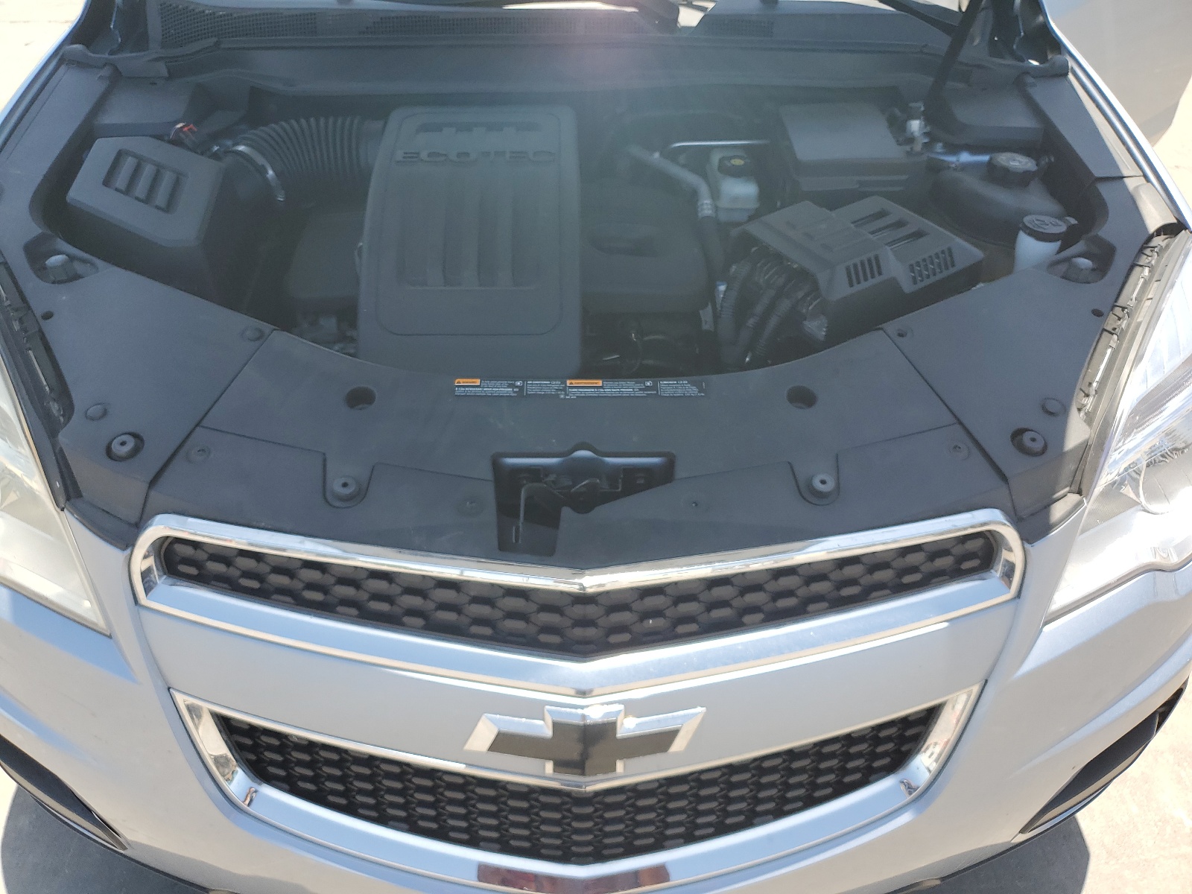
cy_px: 447
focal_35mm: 26
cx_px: 596
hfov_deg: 67.3
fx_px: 895
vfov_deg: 53.1
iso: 50
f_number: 1.5
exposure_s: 1/1000
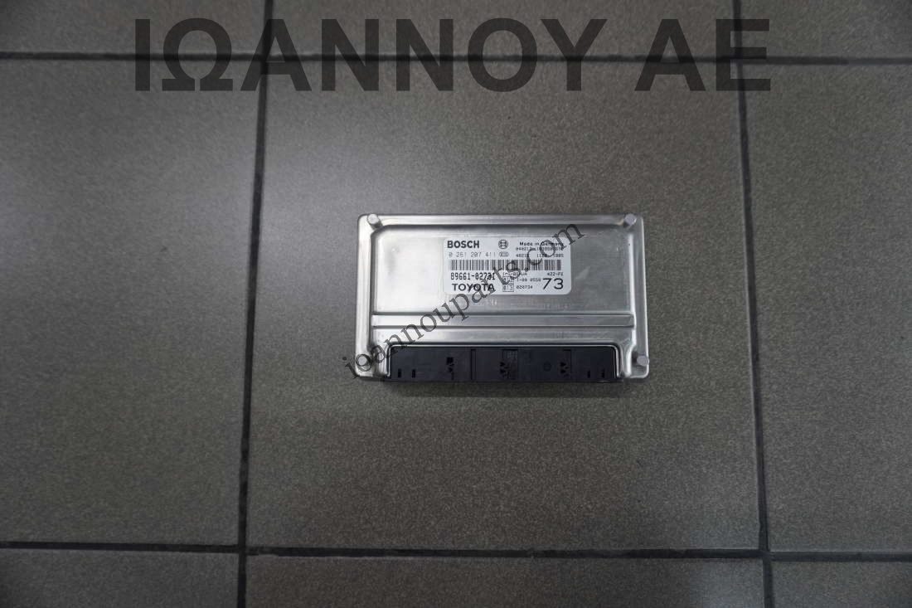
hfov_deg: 73.8
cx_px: 456
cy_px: 304
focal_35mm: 24
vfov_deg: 53.1
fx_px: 608
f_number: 4
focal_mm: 16
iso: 500
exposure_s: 1/60
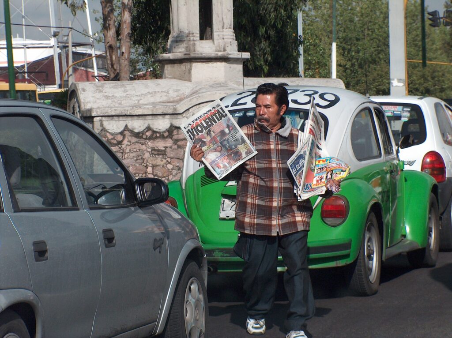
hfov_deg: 12.4
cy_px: 169
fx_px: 2074
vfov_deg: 9.3
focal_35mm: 159
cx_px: 226
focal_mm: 32.67
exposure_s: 1/943
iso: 200
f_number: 5.09
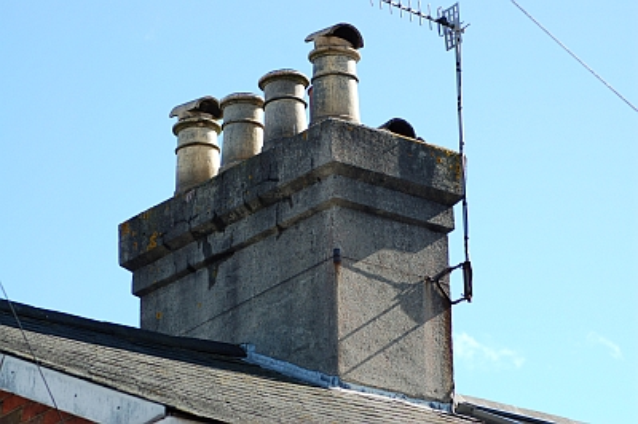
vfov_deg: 8.7
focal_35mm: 158
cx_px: 319
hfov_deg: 13.1
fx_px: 2789
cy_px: 212
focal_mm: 105
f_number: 5.6
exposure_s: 1/500
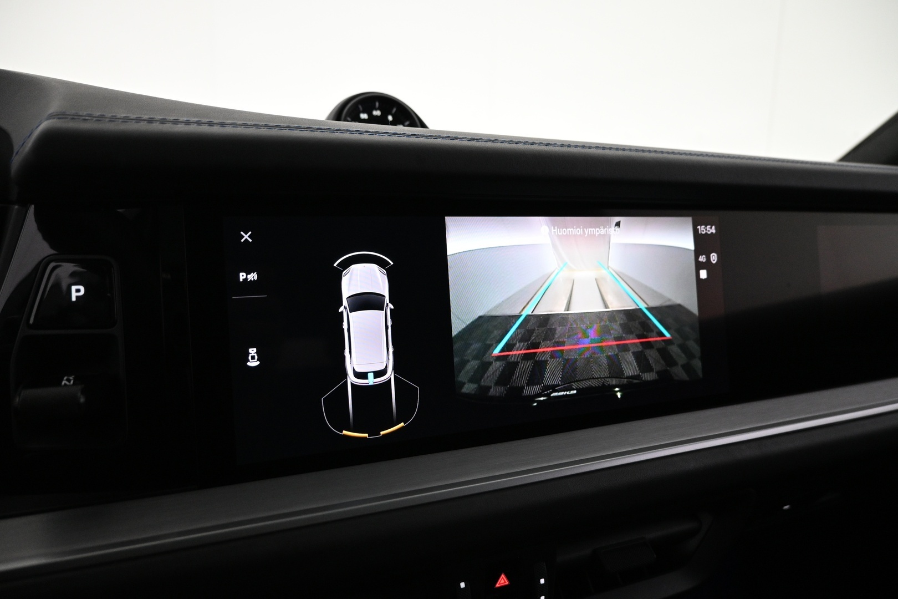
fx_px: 599
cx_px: 449
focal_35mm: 24
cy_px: 300
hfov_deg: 73.7
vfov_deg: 53.1
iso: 1600
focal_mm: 16
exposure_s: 1/60
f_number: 3.5
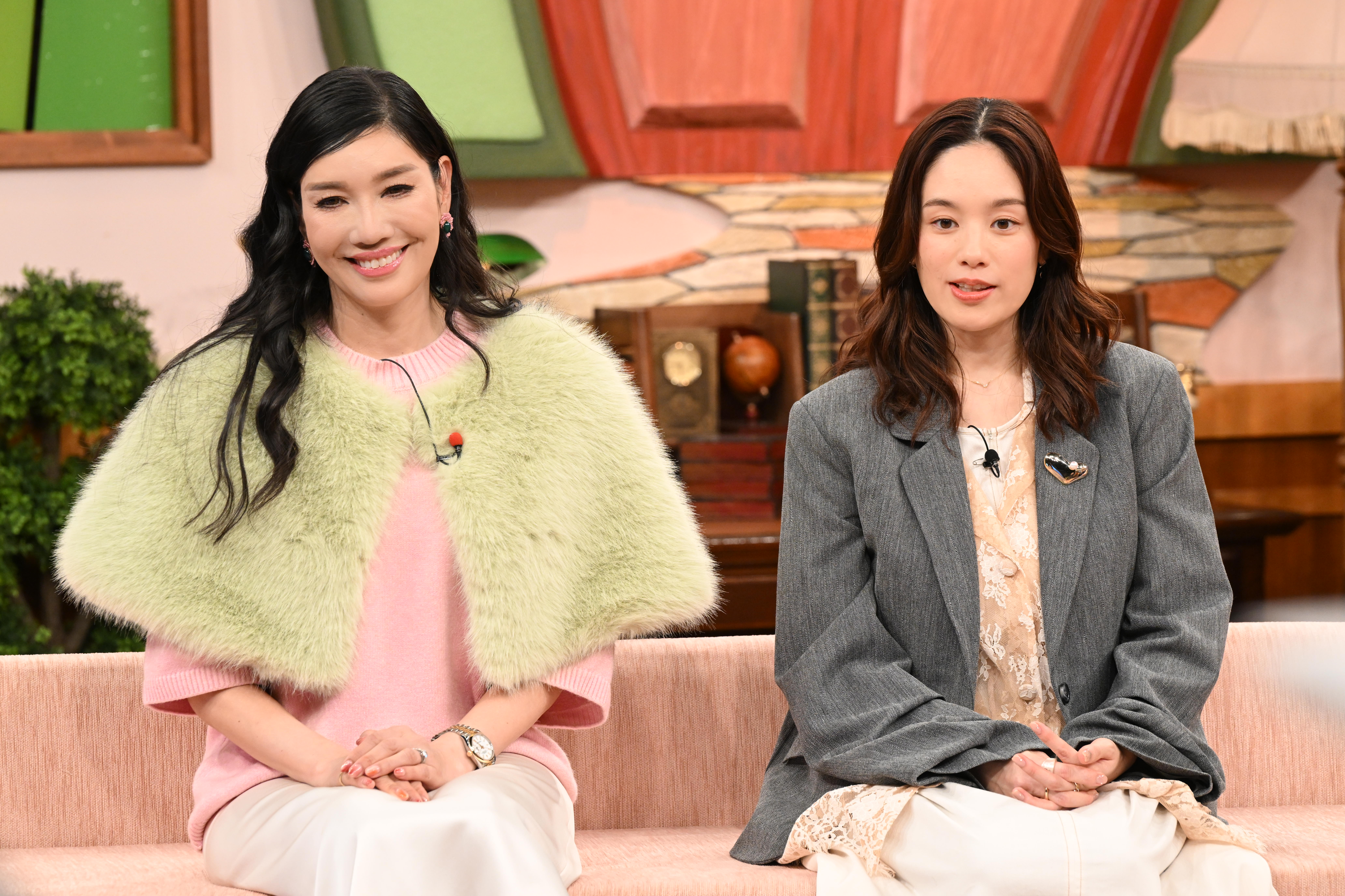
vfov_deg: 7.2
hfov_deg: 10.8
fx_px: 7098
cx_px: 672
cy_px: 448
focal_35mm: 190
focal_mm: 190
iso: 3200
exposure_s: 1/160
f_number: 7.1
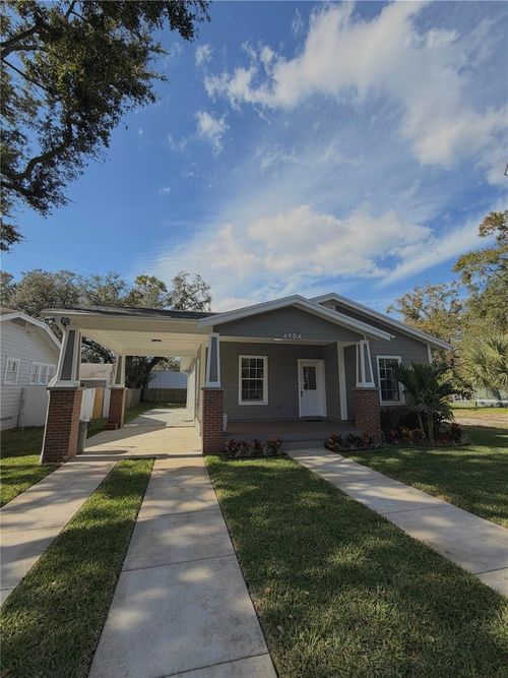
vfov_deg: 102.1
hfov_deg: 85.7
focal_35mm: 14
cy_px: 339
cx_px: 254
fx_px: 274
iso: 20
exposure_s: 1/833
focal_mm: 2.22
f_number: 2.2
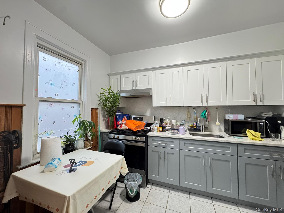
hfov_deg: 102.1
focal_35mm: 14
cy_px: 106
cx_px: 142
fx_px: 115
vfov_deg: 85.7
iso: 400
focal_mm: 2.22
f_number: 2.2
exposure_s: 1/60
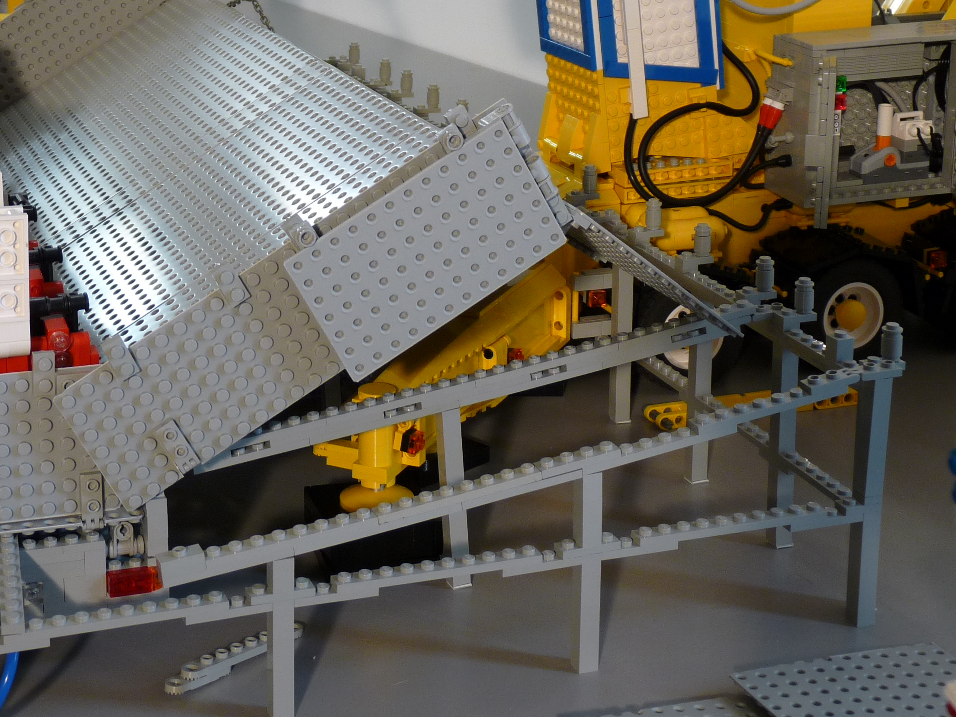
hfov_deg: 27.2
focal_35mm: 71
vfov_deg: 20.5
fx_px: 1961
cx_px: 284
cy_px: 148
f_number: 3
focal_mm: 7.6
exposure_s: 1/30
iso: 100
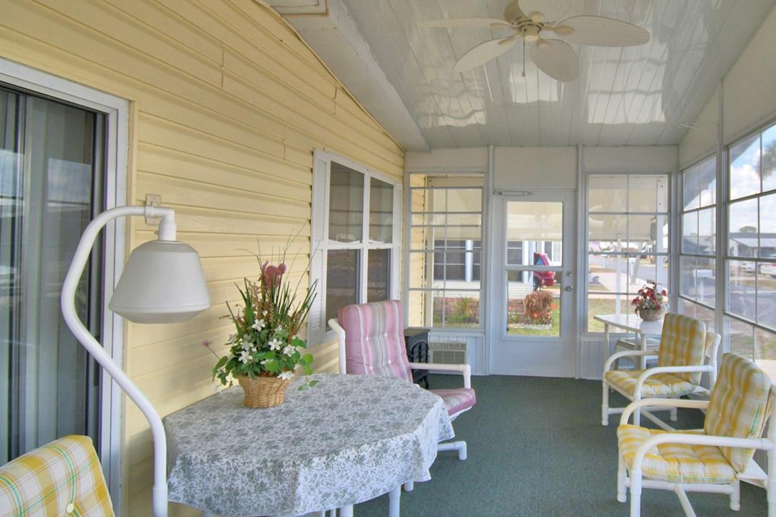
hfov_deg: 76.7
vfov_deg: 57.1
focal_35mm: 22
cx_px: 501
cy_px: 230
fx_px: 474
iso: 200
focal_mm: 10
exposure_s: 1/250
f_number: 4.5
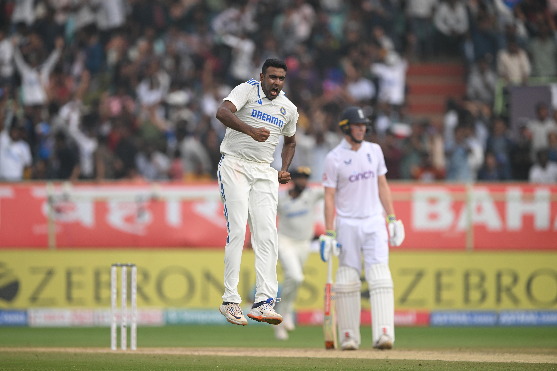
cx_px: 278
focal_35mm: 600
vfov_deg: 2.3
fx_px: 9282
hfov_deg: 3.4
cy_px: 186
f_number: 4
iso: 320
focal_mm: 600
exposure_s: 1/1747
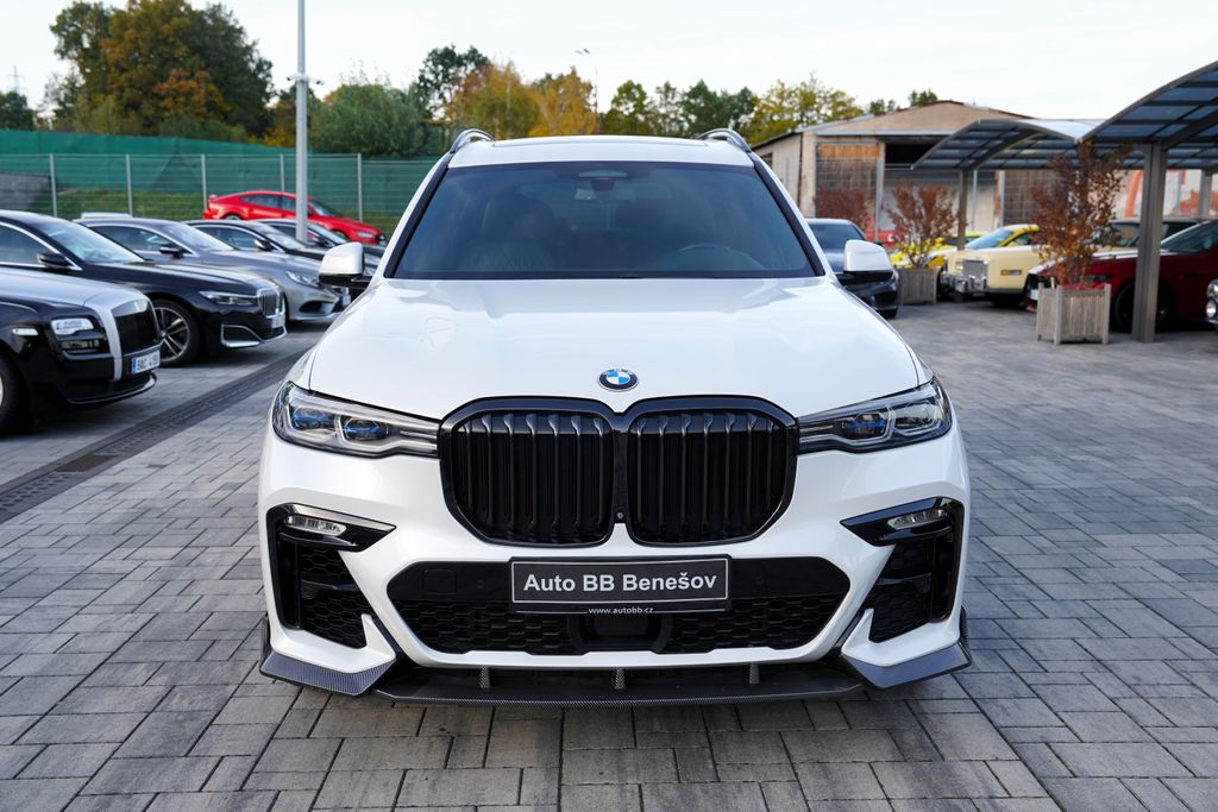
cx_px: 609
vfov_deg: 38.9
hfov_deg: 55.8
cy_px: 406
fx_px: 1150
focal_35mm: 34
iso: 100
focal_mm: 34
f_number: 4.5
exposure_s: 1/80
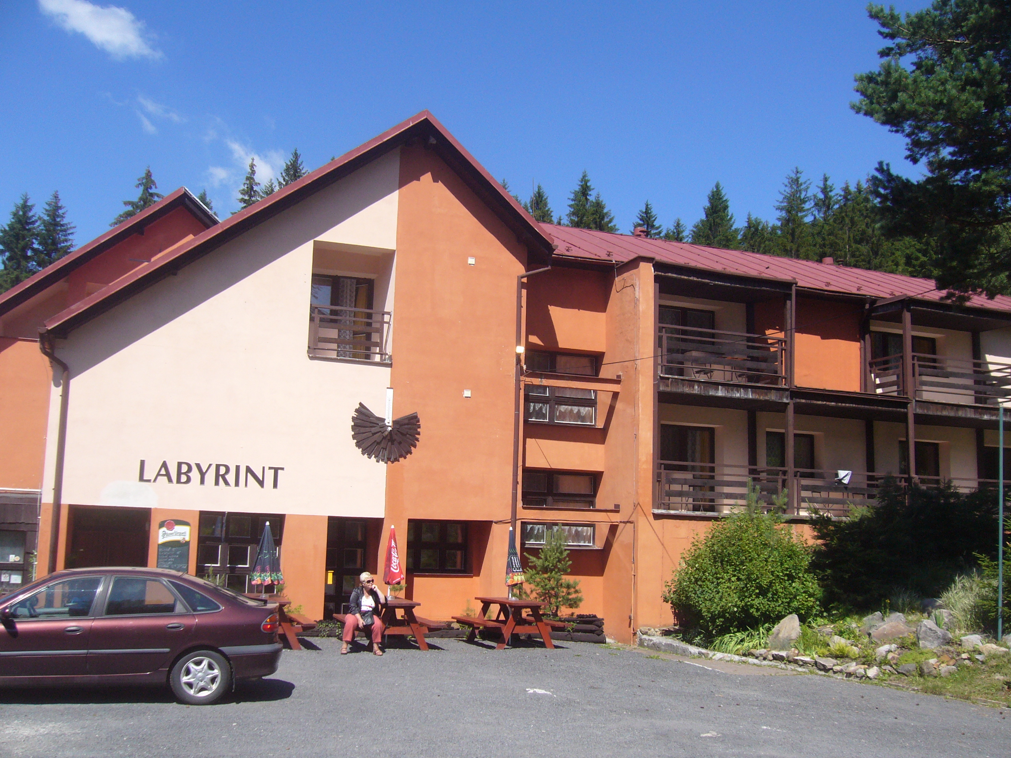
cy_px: 379
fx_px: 1022
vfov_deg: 40.7
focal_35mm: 35
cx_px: 506
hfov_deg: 52.6
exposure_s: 1/400
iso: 100
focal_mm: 5.8
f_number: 5.6
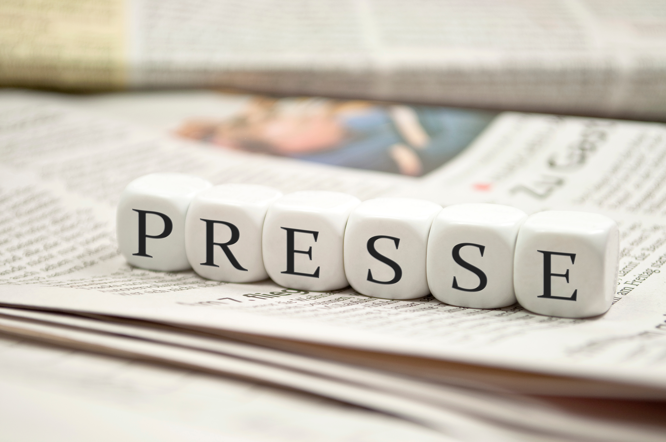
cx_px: 333
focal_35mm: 82
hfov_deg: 24.6
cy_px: 221
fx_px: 1524
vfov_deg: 16.5
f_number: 5.6
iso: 200
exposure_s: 1/80
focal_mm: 55
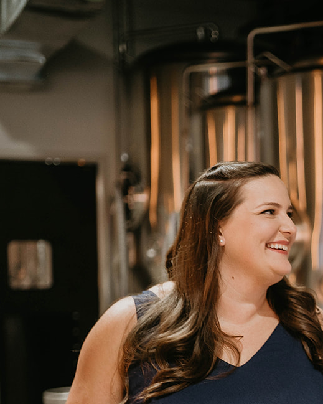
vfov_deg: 23.3
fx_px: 968
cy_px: 311
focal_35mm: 81
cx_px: 423
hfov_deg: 17.7
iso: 640
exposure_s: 1/80
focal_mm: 35
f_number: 1.4
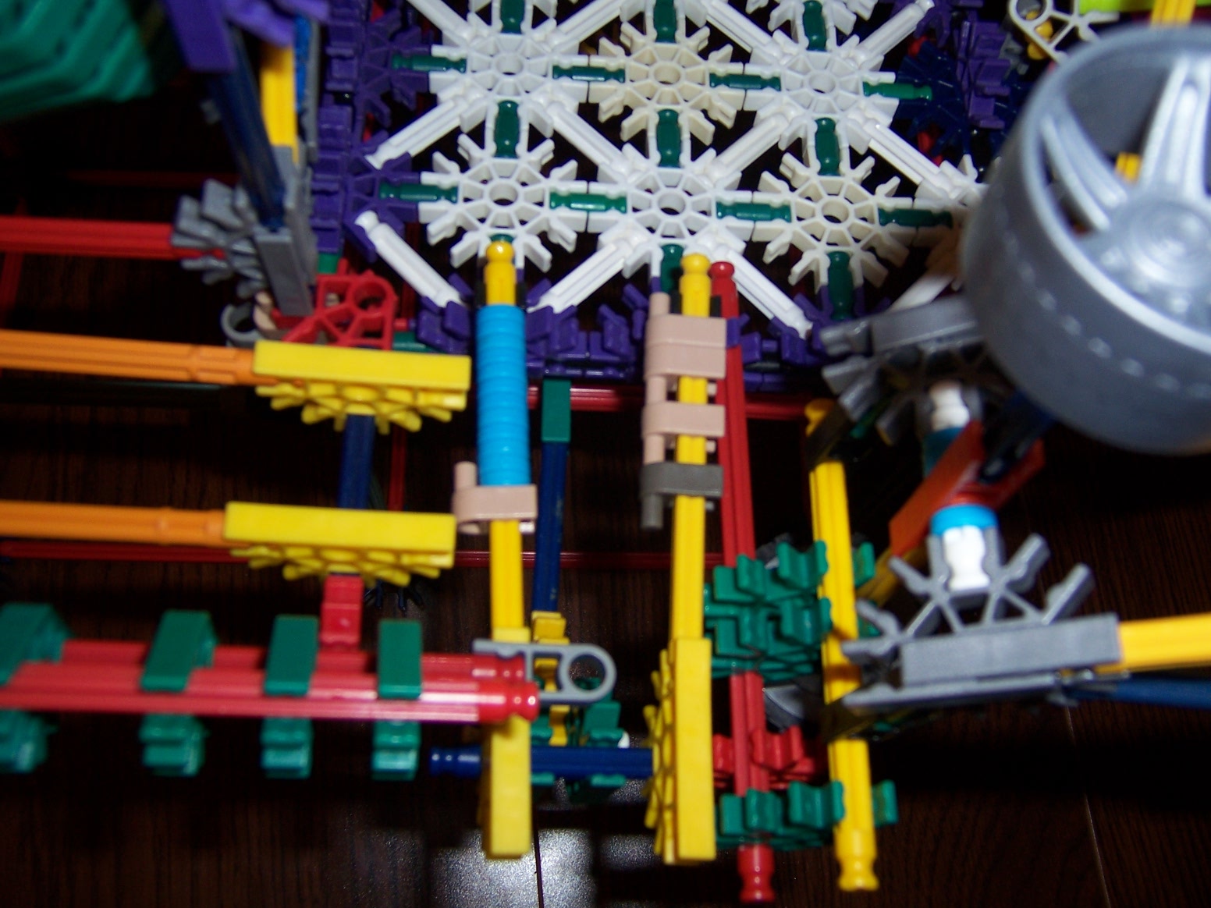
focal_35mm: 33
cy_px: 454
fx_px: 1154
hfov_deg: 55.4
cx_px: 606
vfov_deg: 42.9
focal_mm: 5.5
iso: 80
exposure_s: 1/60
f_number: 2.8
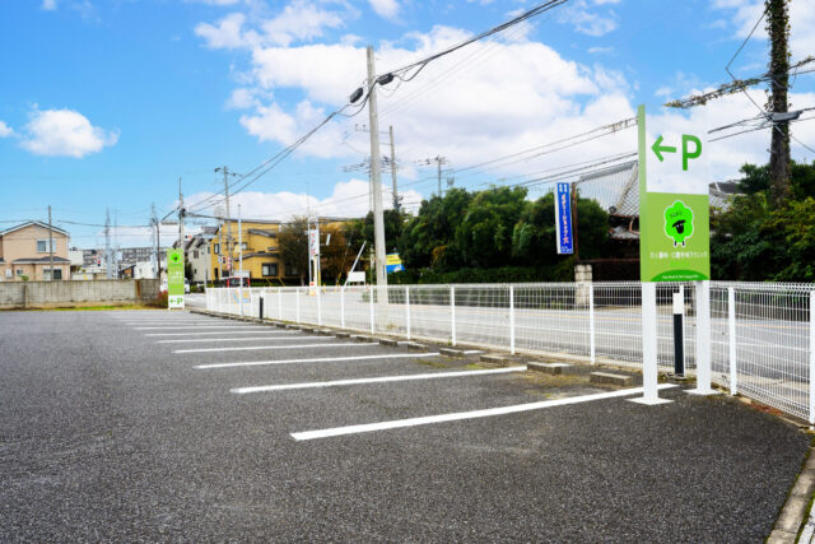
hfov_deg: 61.9
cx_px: 408
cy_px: 272
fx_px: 679
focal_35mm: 30
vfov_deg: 43.6
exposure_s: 1/25
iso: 100
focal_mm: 30
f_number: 11
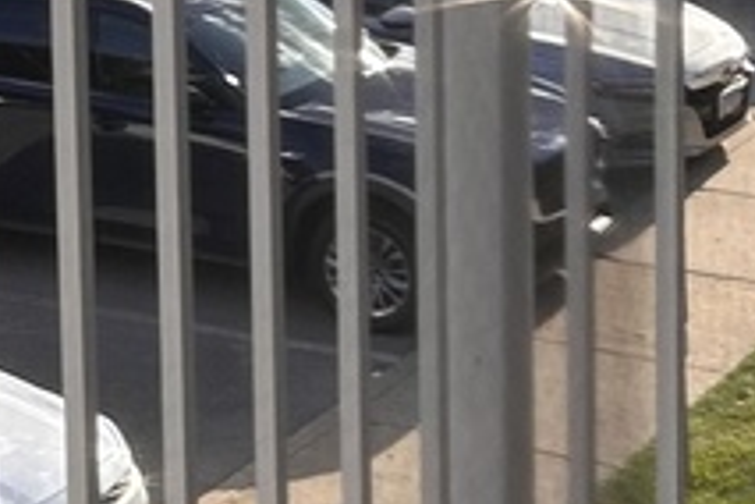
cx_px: -160
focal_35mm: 183
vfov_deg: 7.3
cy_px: -344
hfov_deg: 11.0
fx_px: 3838
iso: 50
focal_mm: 5.7
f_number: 1.5
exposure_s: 1/2353
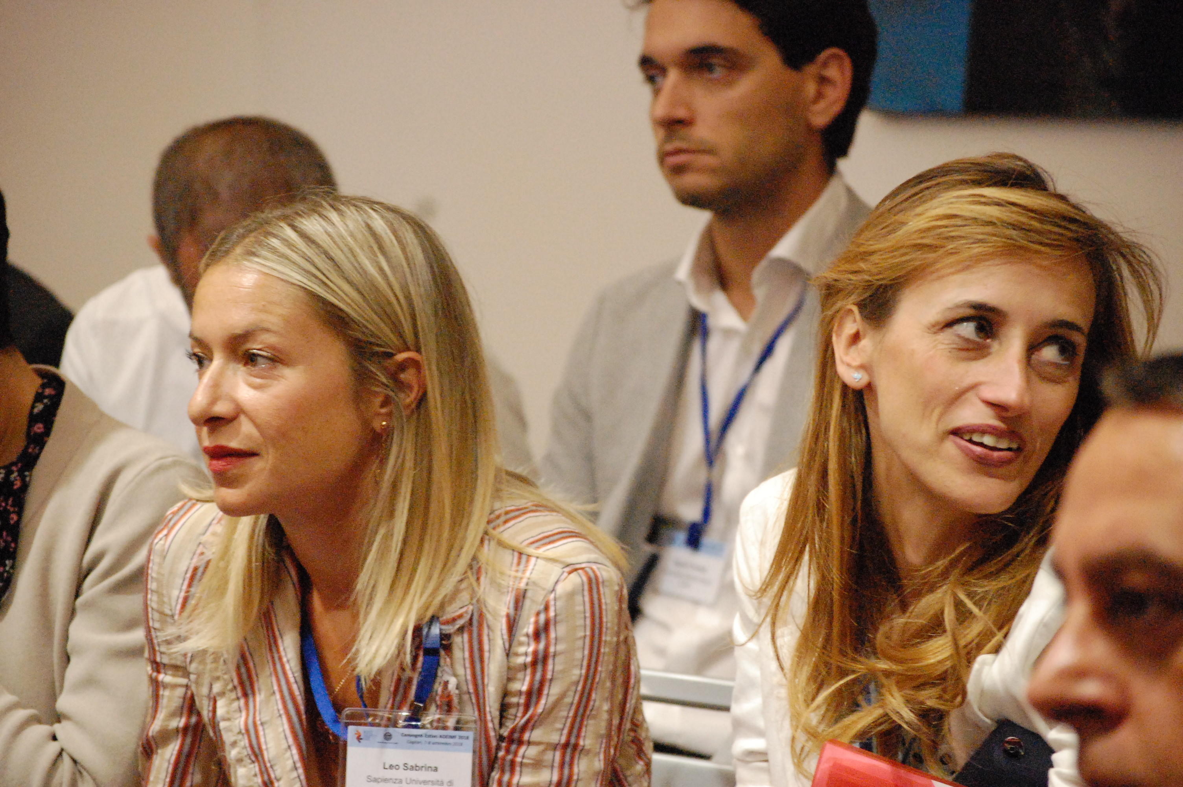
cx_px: 592
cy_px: 394
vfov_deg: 9.0
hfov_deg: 13.4
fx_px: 5023
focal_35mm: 153
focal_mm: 102
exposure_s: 1/60
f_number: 4.8
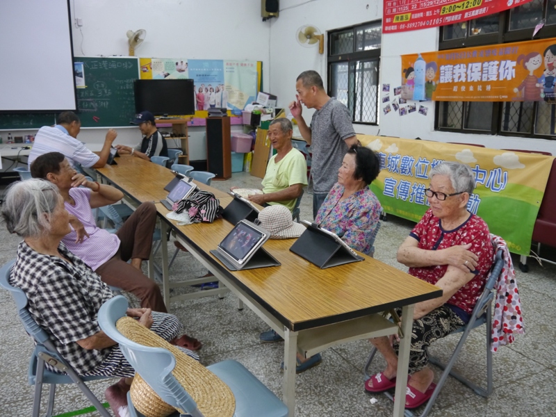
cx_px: 278
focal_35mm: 32
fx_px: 514
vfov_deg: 44.2
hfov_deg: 56.8
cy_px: 208
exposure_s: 1/60
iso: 800
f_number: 3.8
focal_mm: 16
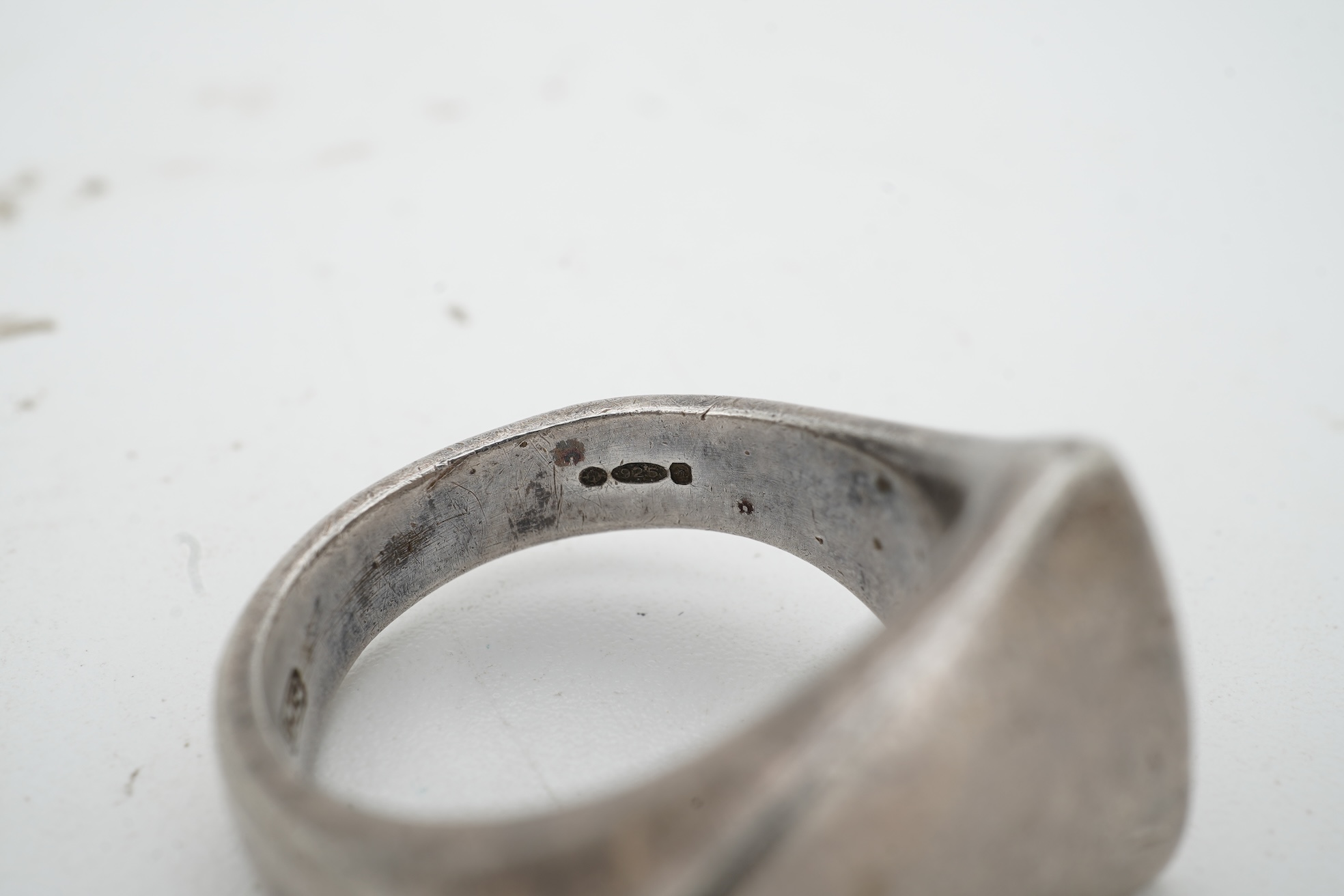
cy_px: 448
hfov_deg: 43.6
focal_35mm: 45
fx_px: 1680
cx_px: 672
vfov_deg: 29.9
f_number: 22
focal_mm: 30
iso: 125
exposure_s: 1/80
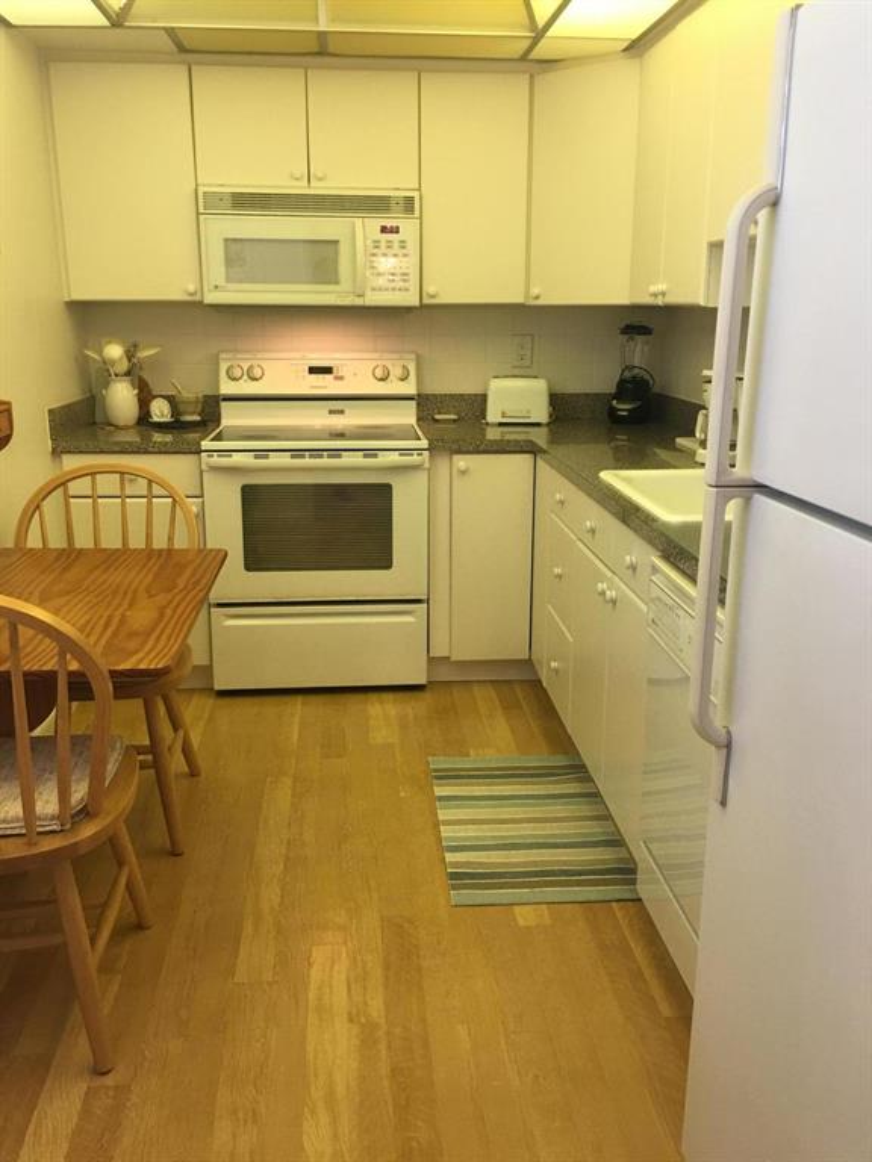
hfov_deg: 48.2
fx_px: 974
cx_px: 436
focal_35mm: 29
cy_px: 581
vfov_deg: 61.7
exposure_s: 1/30
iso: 40
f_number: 2.2
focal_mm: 4.15
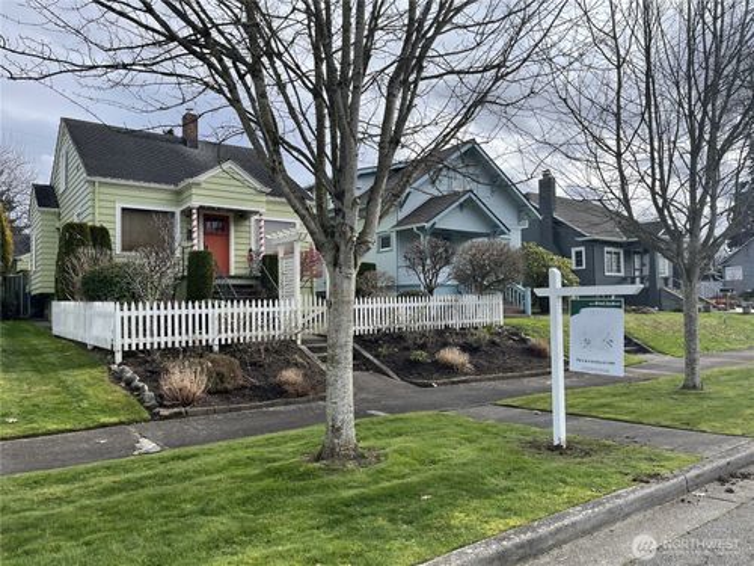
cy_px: 283
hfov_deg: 67.3
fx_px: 566
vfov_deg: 53.1
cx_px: 377
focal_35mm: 26
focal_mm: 5.1
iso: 50
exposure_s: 1/2268
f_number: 1.6
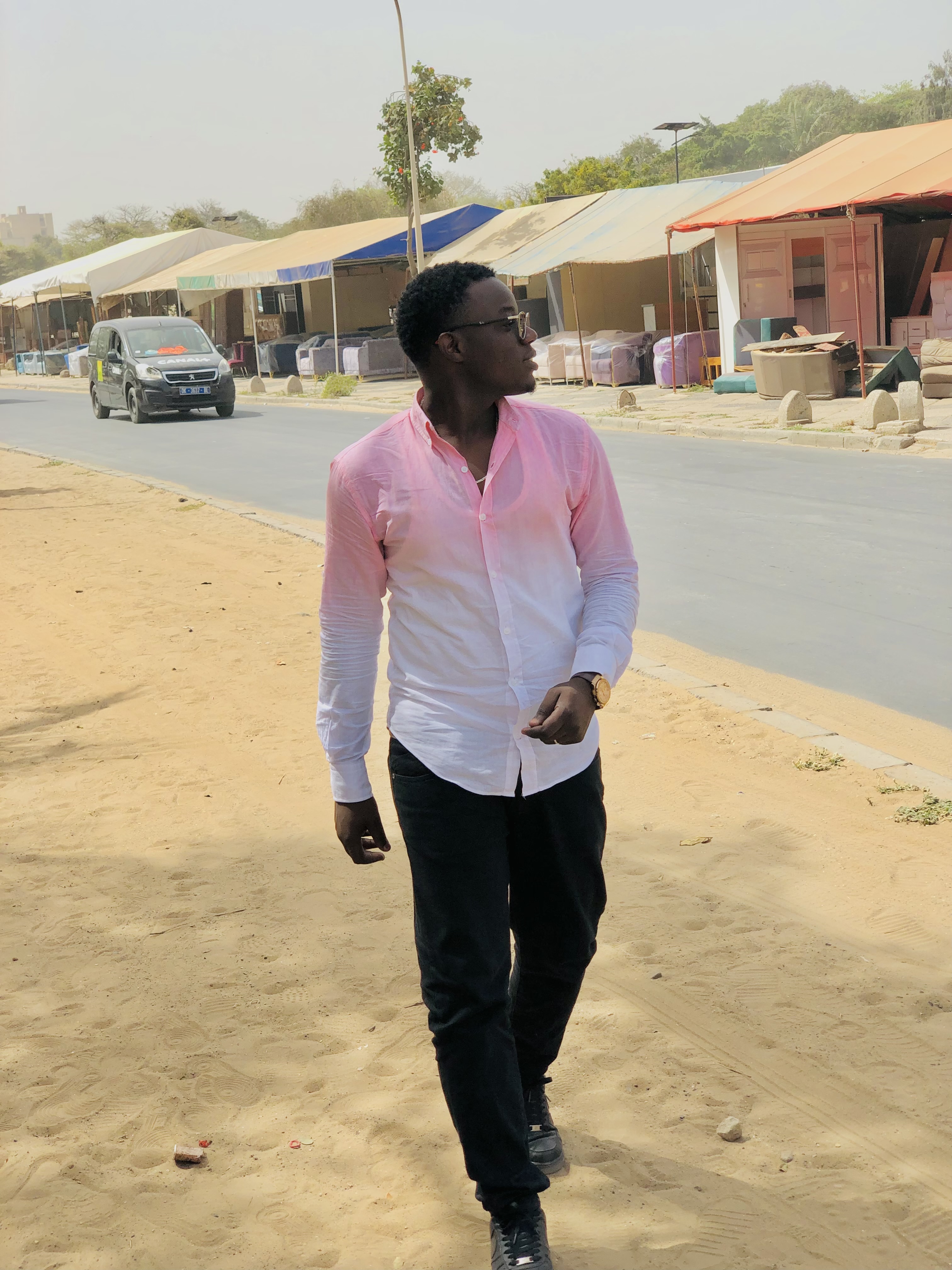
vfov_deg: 36.8
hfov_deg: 28.0
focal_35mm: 52
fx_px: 1907
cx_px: 476
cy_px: 635
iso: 16
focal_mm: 6
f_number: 2.4
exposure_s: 1/800
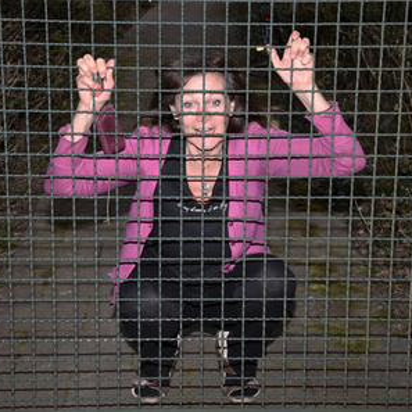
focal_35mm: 80
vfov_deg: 21.7
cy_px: 207
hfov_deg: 21.7
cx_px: 206
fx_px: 1077
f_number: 9
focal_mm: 62
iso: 500
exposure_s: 1/160
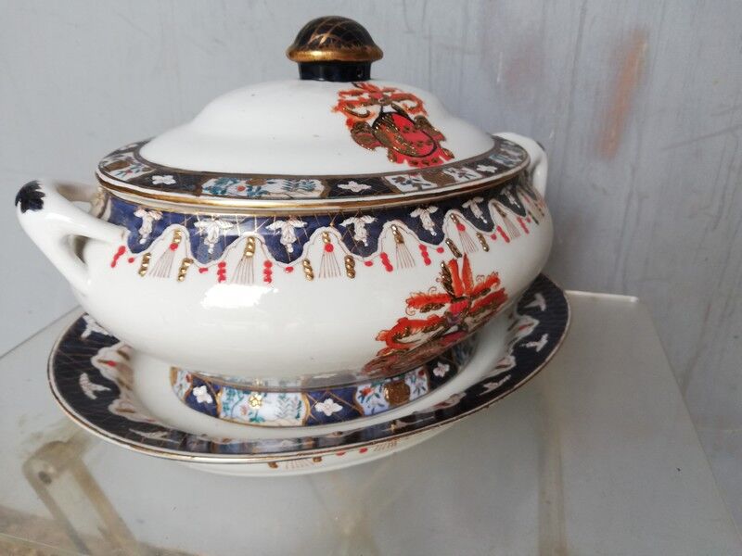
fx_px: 557
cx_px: 371
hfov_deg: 67.3
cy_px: 278
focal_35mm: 26
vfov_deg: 53.1
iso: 64
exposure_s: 1/100
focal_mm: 3.81
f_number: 2.2
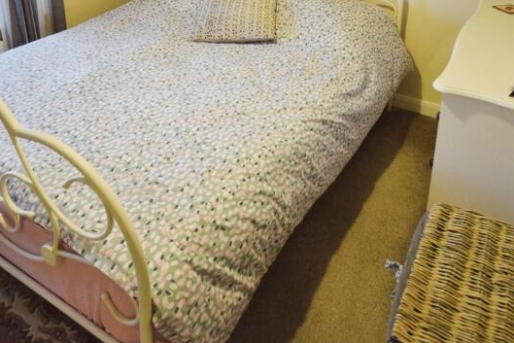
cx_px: 189
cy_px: 35
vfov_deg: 38.4
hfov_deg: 57.9
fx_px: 457
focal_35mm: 32
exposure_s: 1/60
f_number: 4.2
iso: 900
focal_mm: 11
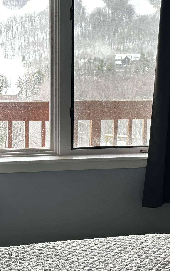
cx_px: 116
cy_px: 151
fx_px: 645
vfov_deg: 23.8
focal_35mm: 87
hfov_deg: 15.0
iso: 64
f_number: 1.78
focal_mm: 6.86
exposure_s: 1/170
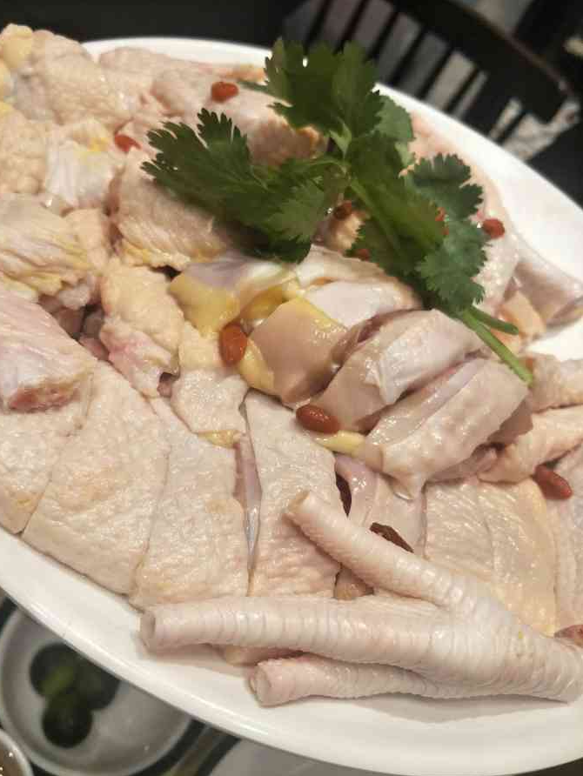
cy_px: 376
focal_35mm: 23
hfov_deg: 58.9
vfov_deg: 73.9
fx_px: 516
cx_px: 280
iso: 139
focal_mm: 3.79
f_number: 1.7
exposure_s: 1/50
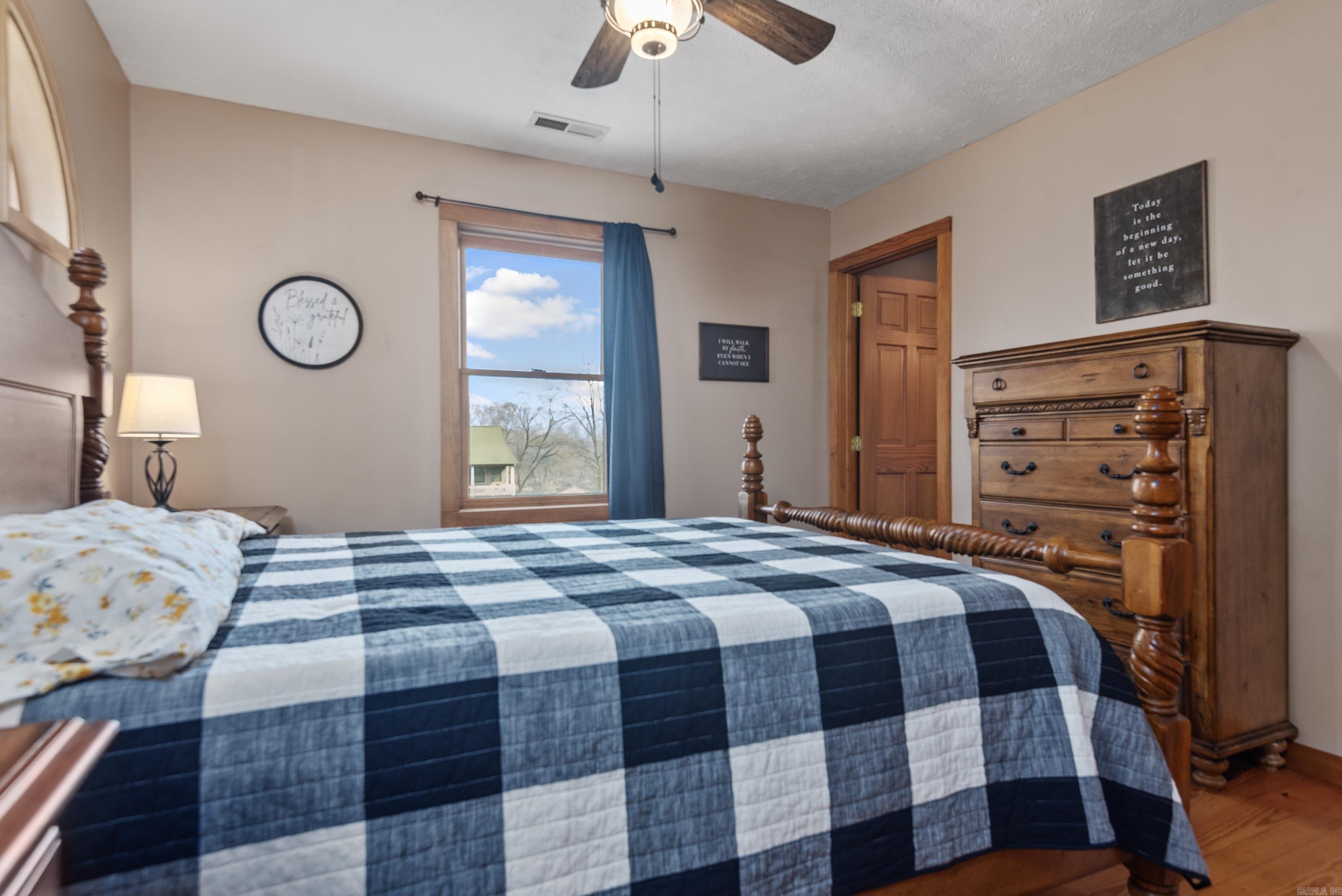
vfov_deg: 64.6
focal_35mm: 19
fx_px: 709
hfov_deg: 86.9
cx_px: 671
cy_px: 448
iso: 400
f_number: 7.1
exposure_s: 1/5
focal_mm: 19
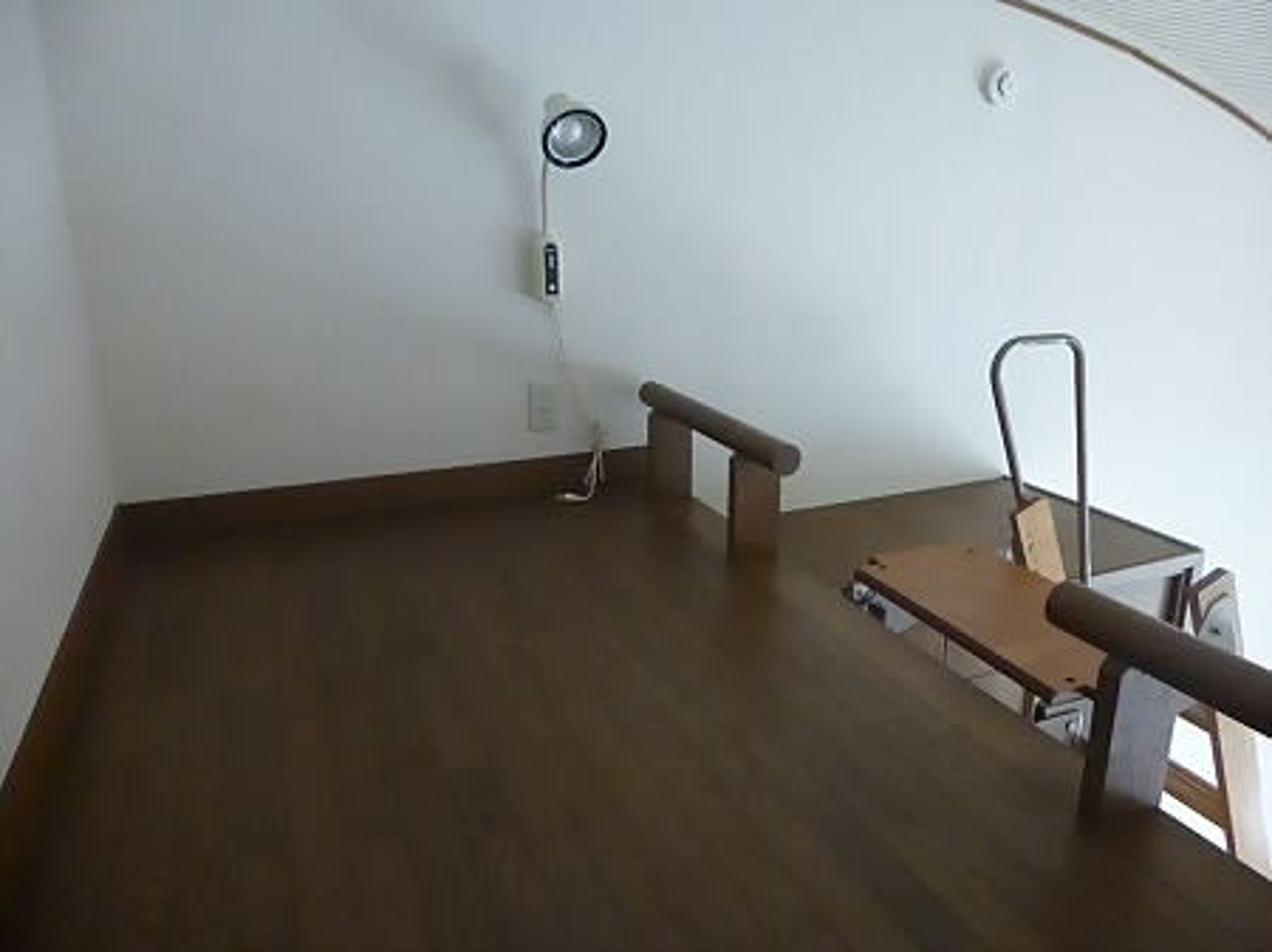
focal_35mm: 25
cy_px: 476
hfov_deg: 69.4
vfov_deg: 54.8
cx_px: 636
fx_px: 918
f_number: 3.1
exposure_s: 1/320
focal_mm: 4.5
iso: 1600
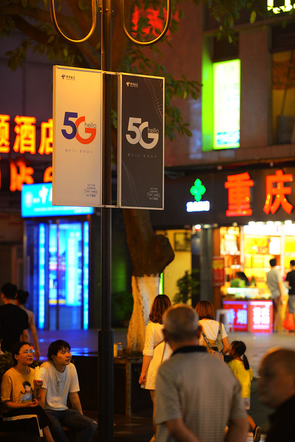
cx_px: 148
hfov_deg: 10.2
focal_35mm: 135
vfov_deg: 15.2
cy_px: 221
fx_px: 1661
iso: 1600
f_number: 2.8
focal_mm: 135
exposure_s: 1/250
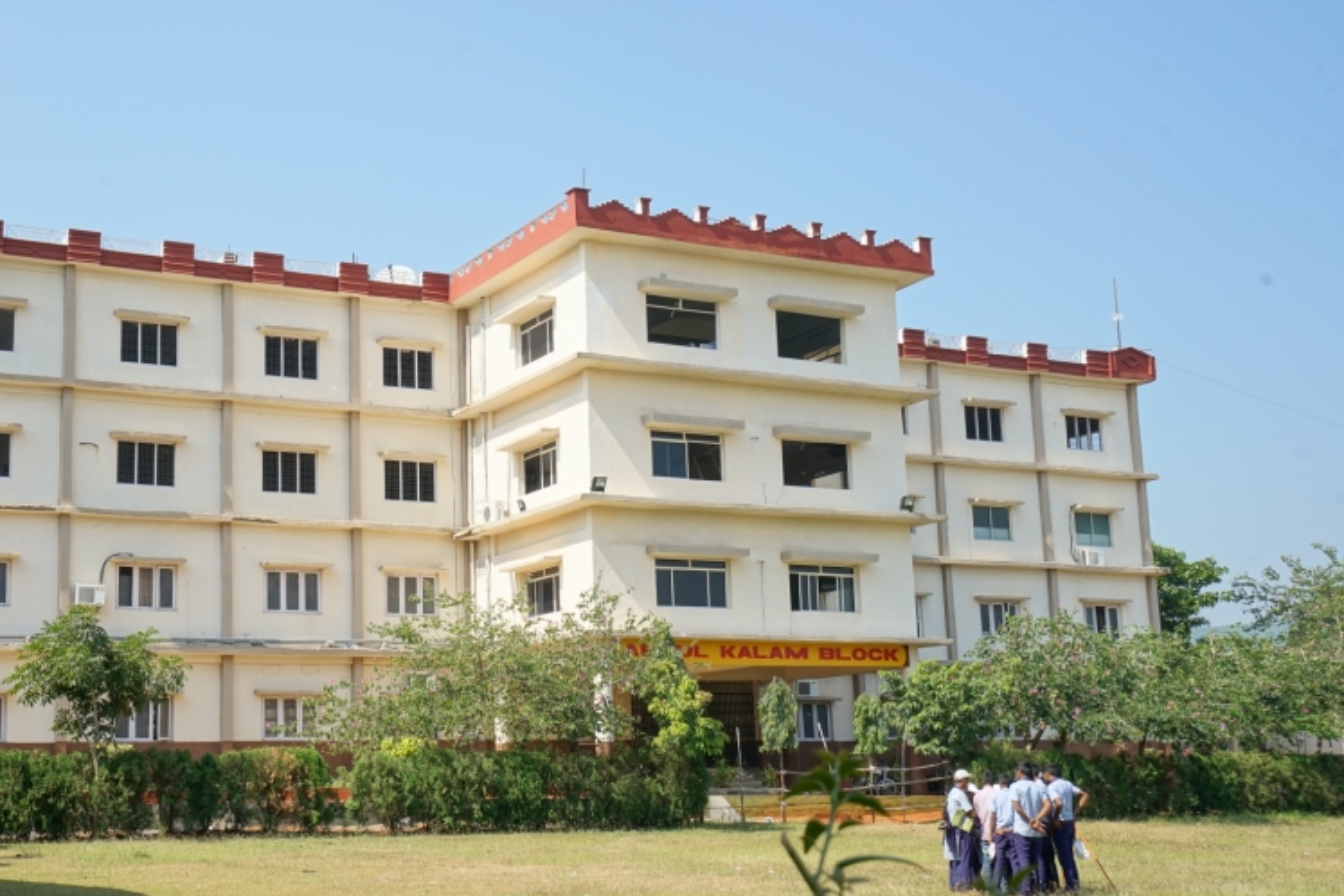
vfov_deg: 28.1
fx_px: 1792
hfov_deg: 40.6
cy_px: 478
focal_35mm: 48
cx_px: 453
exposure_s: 1/160
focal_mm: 35
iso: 250
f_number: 11
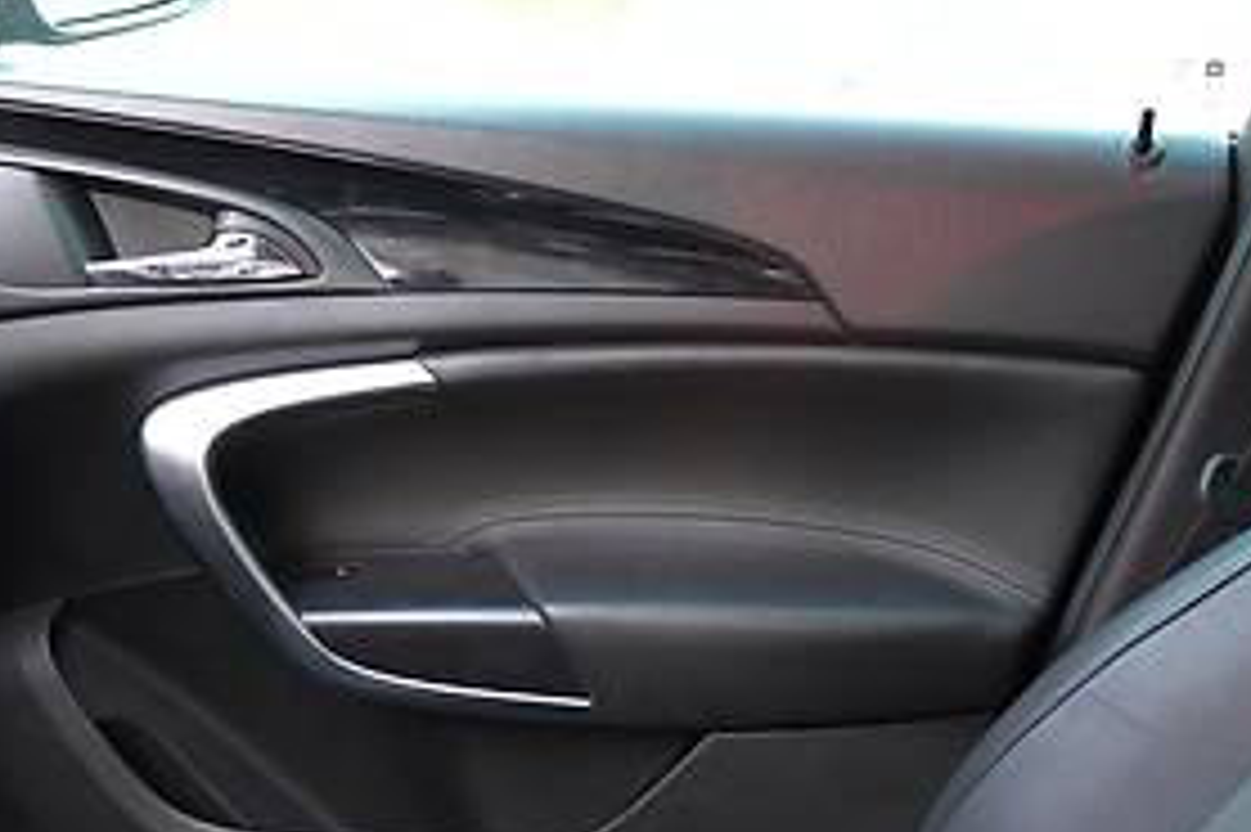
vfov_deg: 19.5
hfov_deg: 28.8
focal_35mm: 69
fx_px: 2396
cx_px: 302
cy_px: 681
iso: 100
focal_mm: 16
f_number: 1.4
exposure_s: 1/50
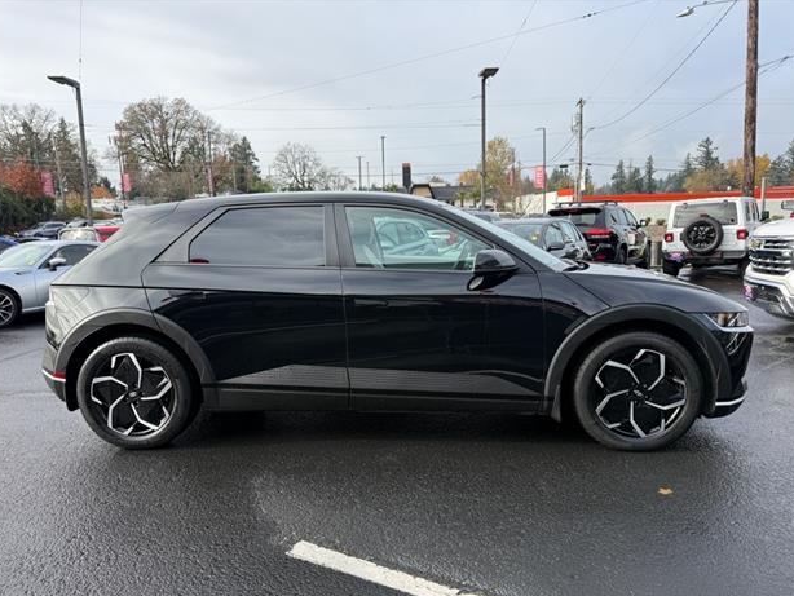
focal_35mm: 25
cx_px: 397
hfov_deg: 69.4
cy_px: 306
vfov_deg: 54.9
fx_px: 574
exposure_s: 1/1689
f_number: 1.78
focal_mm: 6.76
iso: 80
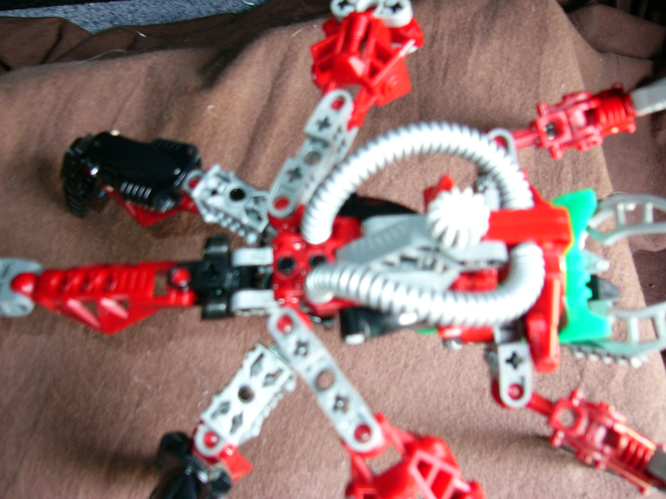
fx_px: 673
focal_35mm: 35
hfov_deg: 52.6
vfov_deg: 40.7
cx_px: 333
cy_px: 250
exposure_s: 1/8
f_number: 2.8
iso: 100
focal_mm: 5.8
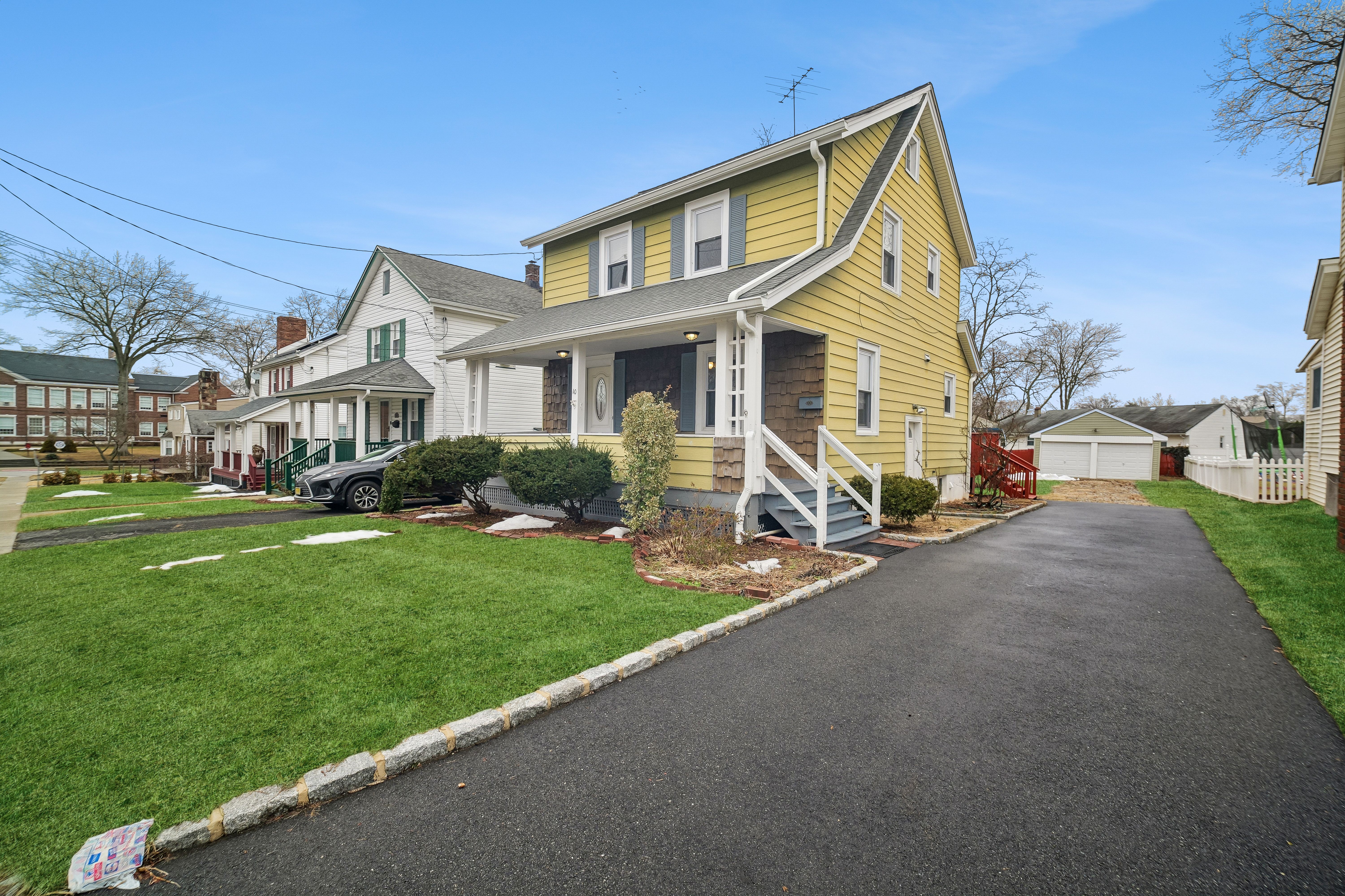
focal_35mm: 24
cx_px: 672
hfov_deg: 73.7
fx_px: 897
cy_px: 448
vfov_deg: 53.1
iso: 640
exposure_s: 1/320
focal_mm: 24
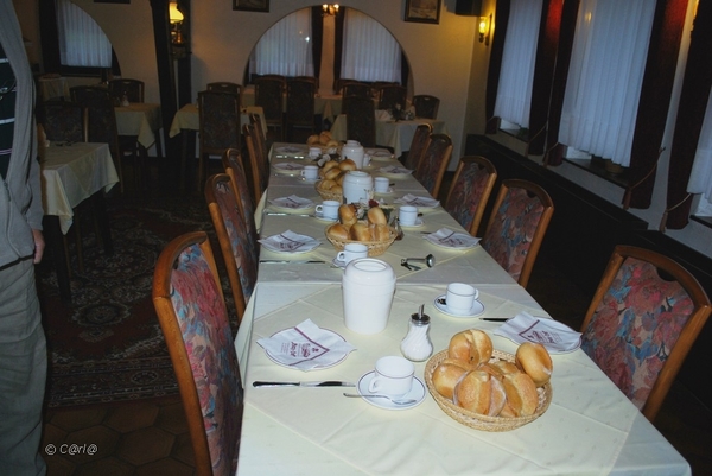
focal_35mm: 27
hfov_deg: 67.3
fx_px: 534
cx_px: 356
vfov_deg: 48.0
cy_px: 238
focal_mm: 18
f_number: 3.5
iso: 200
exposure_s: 1/60
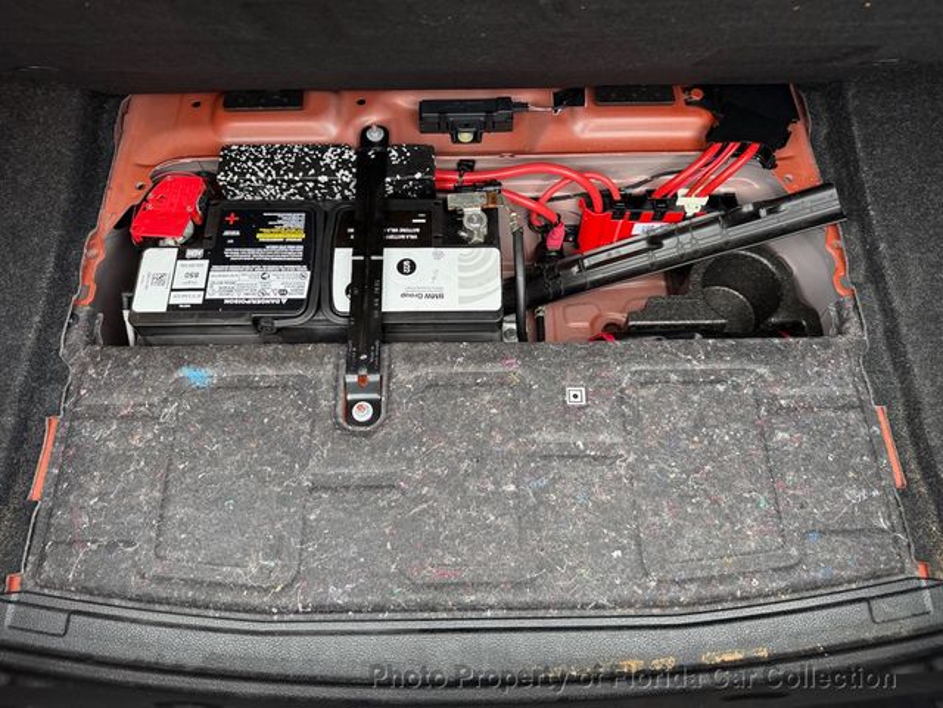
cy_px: 354
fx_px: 654
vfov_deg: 56.8
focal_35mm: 24
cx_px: 472
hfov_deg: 71.6
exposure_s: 1/121
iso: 200
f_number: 1.78
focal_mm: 6.76
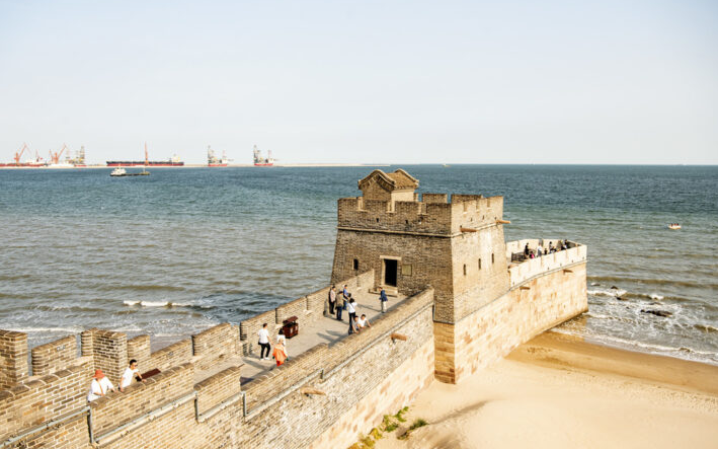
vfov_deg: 39.4
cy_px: 246
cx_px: 340
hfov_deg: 59.6
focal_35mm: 32
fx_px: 626
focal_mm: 29
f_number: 5.6
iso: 640
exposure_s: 1/2000
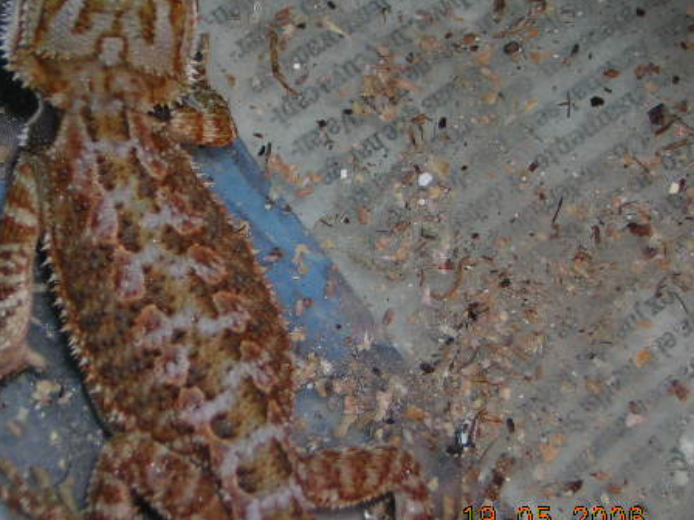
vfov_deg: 13.5
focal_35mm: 110
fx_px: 2205
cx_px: 215
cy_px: 224
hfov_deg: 17.8
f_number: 3.9
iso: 50
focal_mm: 10.1
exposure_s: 1/60.1
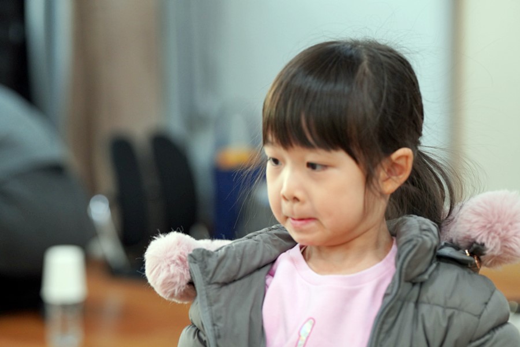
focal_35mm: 135
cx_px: 260
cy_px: 174
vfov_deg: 10.2
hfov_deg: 15.2
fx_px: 1950
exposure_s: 1/160
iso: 2000
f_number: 4
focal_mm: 135
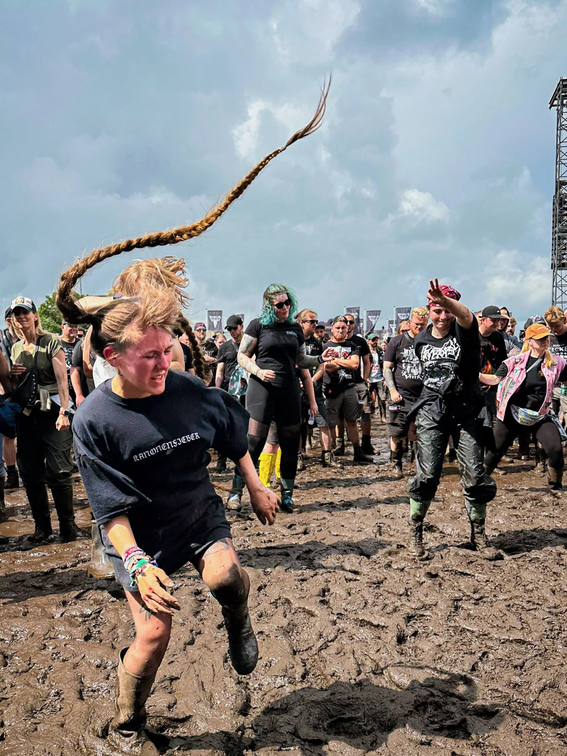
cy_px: 436
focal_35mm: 34
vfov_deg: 53.7
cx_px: 275
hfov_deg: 41.8
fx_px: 743
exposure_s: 1/4500
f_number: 1.8
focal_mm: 6.86
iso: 80
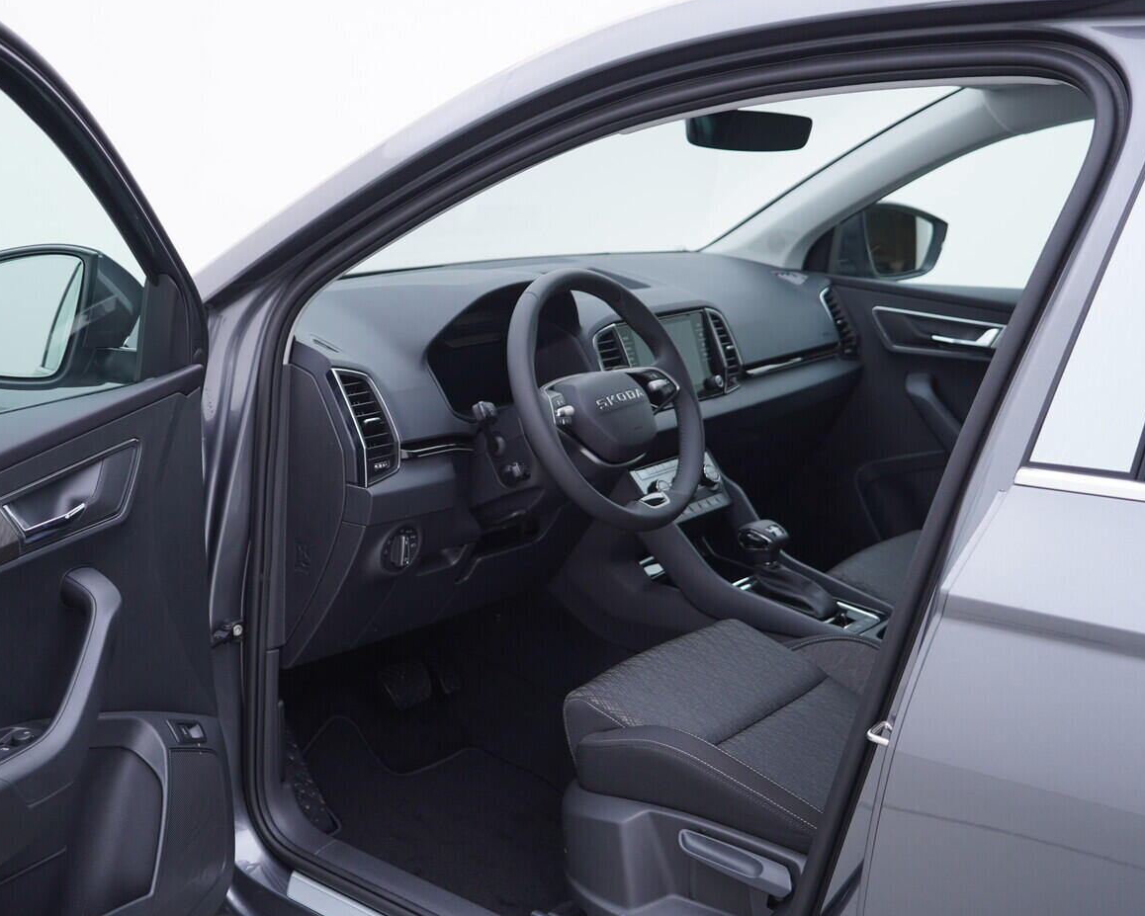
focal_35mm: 42
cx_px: 437
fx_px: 1424
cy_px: 465
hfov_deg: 43.5
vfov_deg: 35.7
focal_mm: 24
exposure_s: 1/50
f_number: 3.2
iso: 125
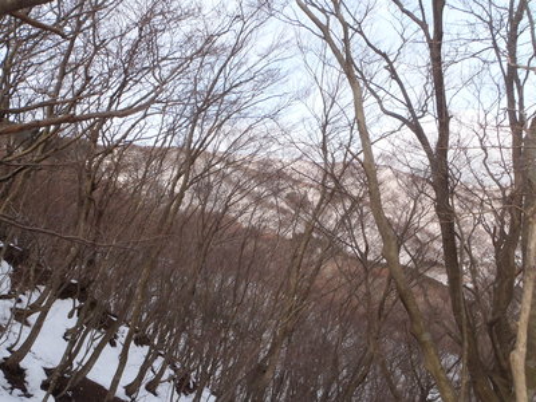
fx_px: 434
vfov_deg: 49.7
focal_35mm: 28
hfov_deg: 63.4
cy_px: 201
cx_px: 268
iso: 80
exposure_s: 1/125
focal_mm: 5
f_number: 4.5
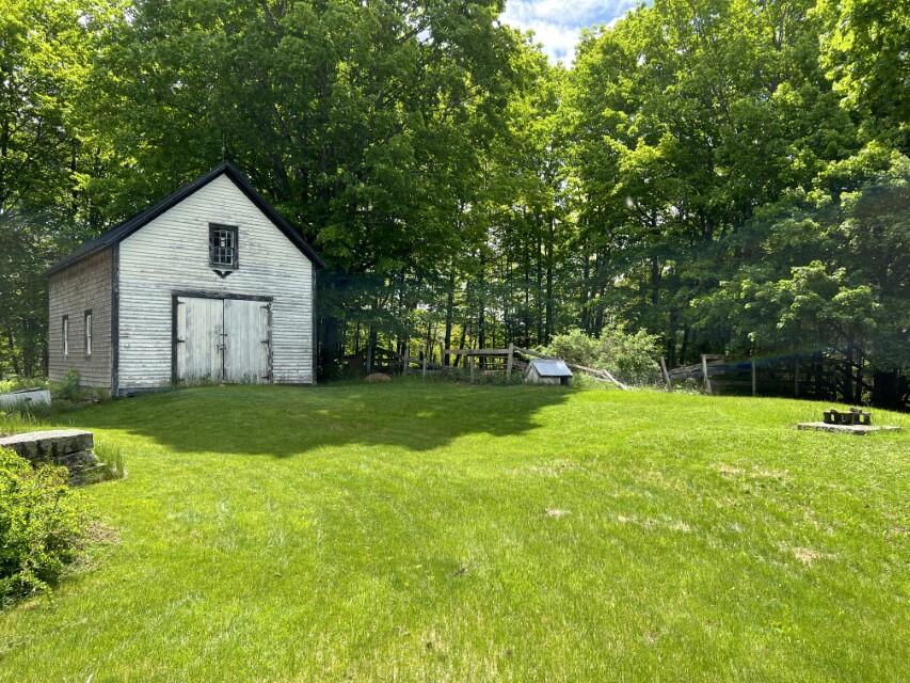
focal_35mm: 26
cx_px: 455
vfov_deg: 53.1
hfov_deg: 67.3
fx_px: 684
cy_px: 342
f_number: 1.5
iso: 50
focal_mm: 5.7
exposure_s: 1/1575
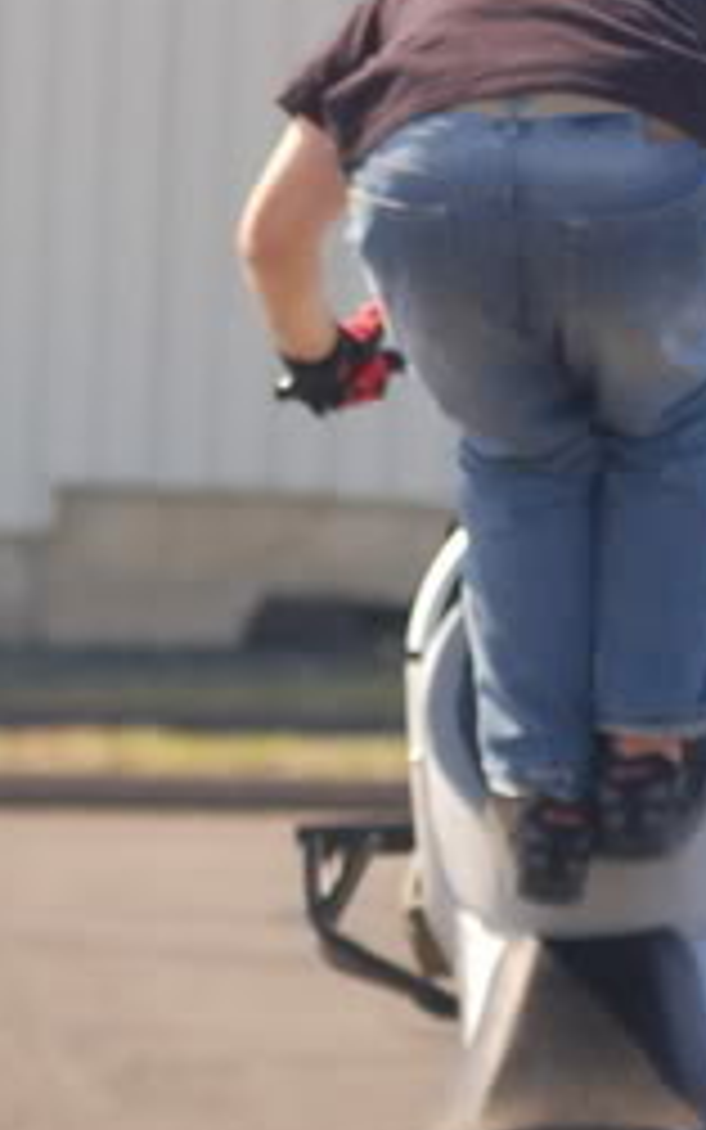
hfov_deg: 2.8
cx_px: 265
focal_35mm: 463
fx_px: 14234
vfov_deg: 4.5
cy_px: 338
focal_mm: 95
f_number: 4.5
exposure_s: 1/320
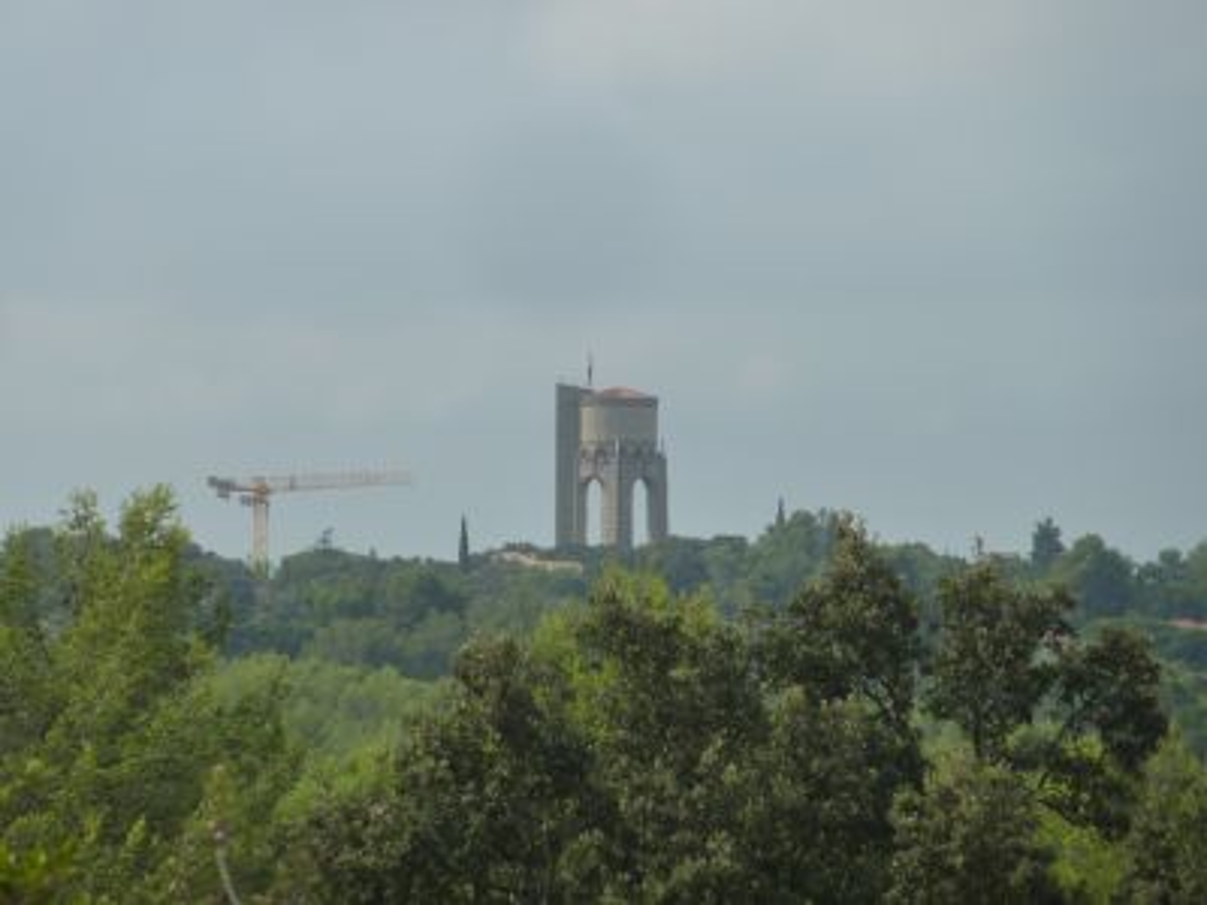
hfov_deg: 6.6
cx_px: 604
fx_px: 10460
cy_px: 452
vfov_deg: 5.0
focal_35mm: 300
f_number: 5.6
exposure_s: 1/500
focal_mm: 49.2
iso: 125
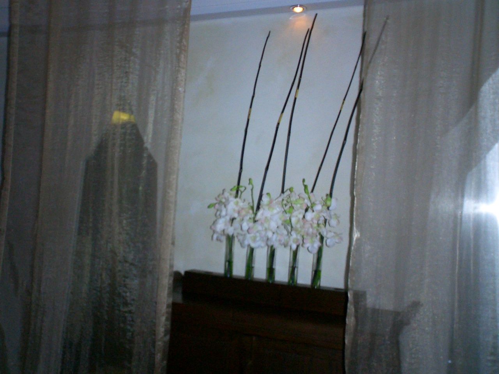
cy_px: 187
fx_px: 533
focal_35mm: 37
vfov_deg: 38.7
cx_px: 250
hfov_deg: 50.1
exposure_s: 1/40
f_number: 3.5
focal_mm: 5.6
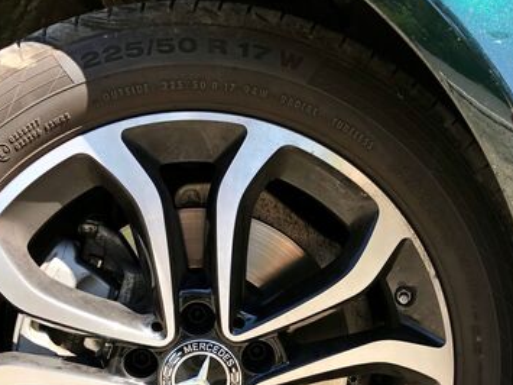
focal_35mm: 58
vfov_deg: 24.5
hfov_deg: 33.2
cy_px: 344
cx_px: 280
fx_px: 859
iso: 20
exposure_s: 1/218
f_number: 1.8
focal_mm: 4
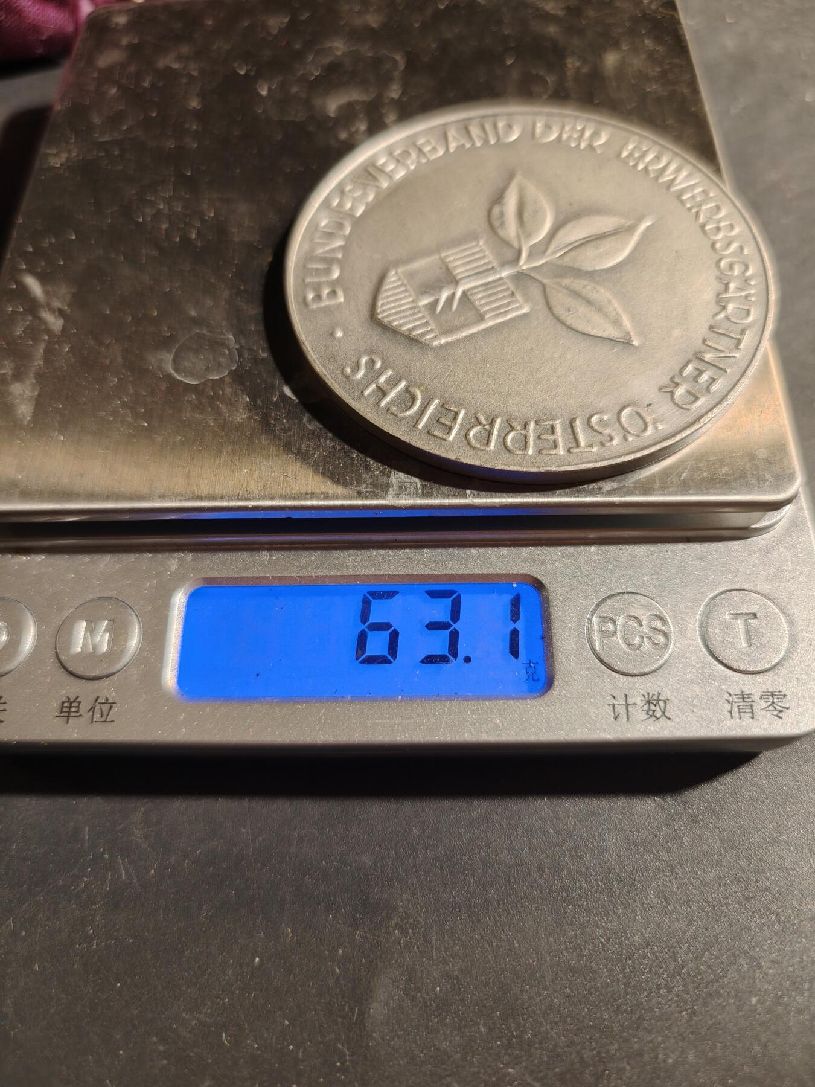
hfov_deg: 58.9
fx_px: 722
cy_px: 544
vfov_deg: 73.9
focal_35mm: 23
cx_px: 408
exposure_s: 1/157
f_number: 1.6
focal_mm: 6.06
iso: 250
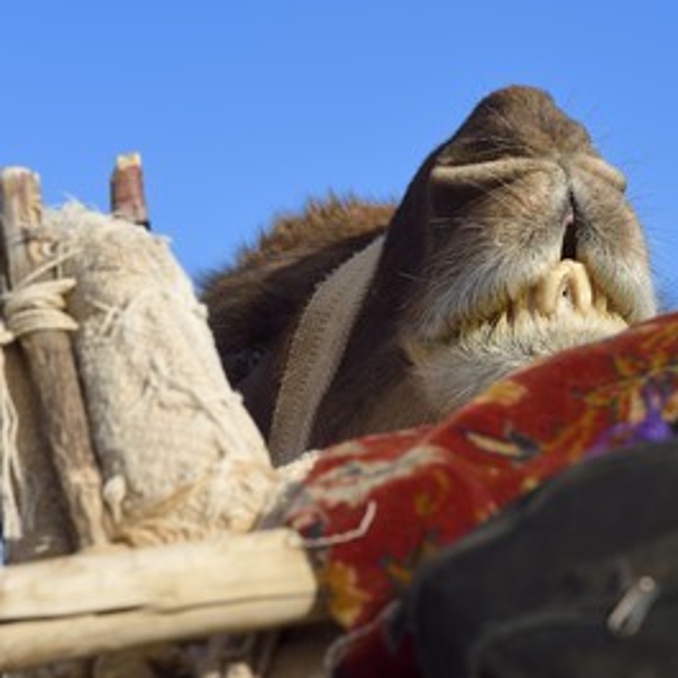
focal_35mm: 269
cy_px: 338
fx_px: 5961
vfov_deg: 6.5
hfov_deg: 6.5
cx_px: 374
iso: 200
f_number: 9
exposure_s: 1/400
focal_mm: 200
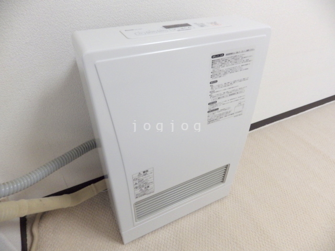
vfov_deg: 61.1
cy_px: 126
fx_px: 213
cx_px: 168
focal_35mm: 22
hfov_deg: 76.4
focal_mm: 4
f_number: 3.1
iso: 200
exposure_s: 1/45
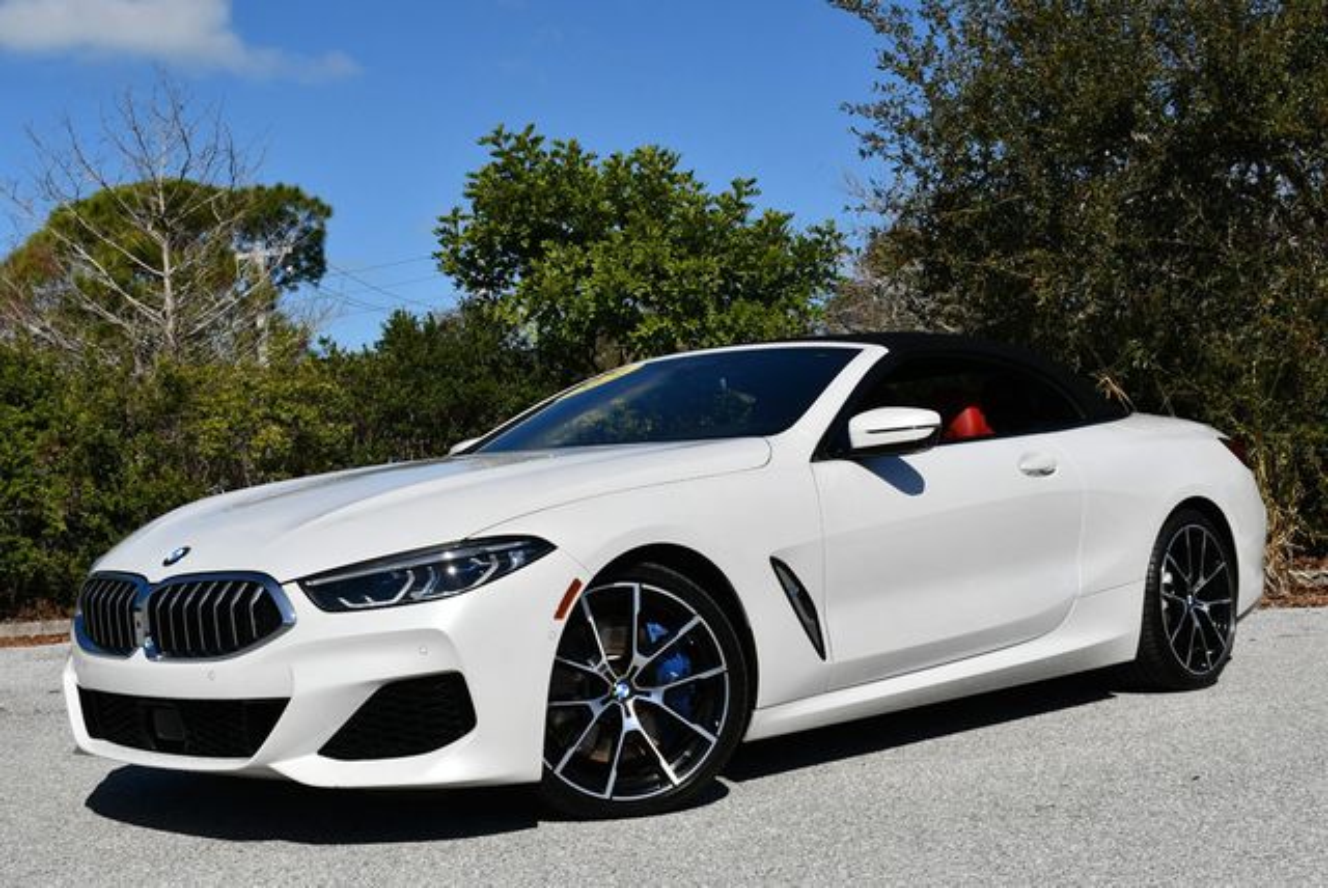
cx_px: 664
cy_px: 444
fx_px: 1920
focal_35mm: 52
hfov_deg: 38.2
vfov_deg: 26.0
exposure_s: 1/400
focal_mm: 26
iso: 100
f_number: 10
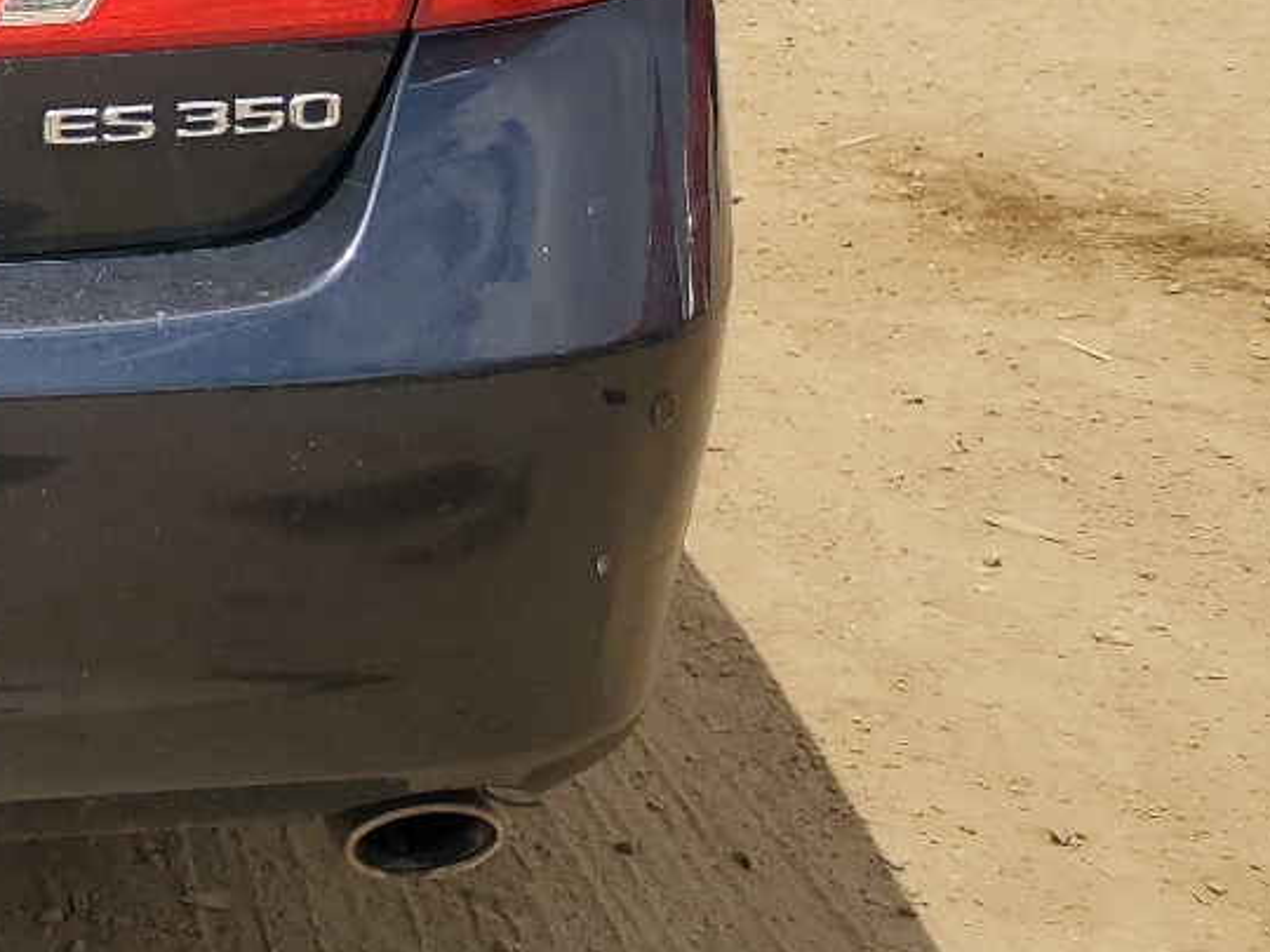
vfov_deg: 18.6
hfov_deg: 21.5
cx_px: -597
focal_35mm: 77
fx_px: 2825
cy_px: -38
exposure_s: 1/3333
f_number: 1.5
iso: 50
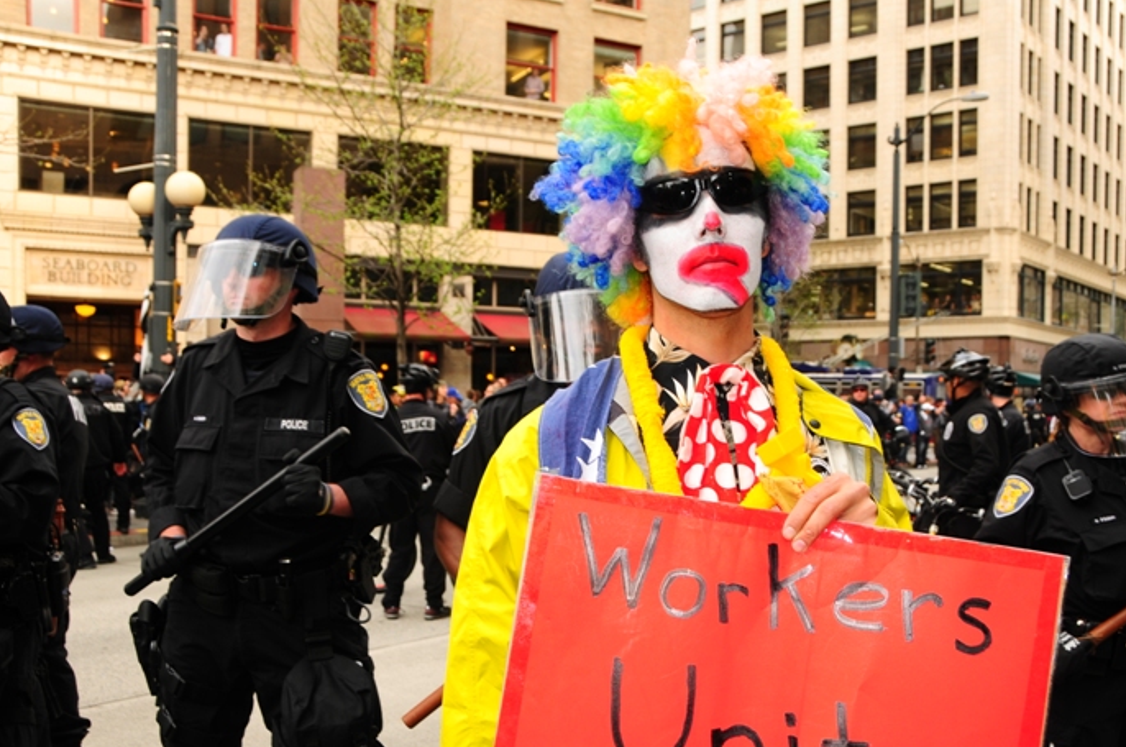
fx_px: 1093
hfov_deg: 54.4
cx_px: 617
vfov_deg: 37.7
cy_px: 419
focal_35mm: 35
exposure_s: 1/80
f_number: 5
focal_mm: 20
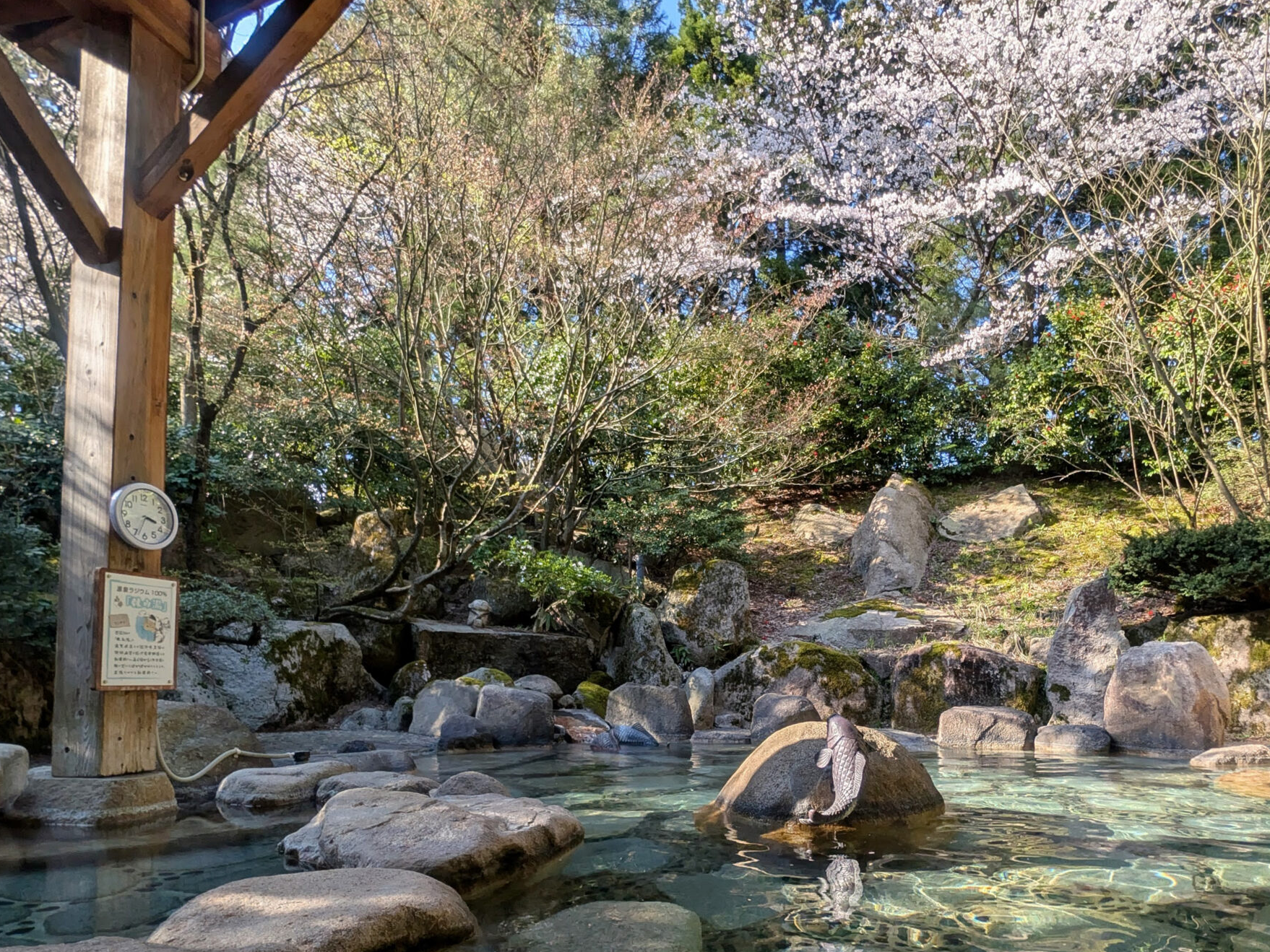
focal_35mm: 21
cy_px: 479
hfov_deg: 77.8
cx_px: 777
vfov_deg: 63.5
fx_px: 771
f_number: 3.5
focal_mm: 10
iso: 250
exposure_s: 1.3
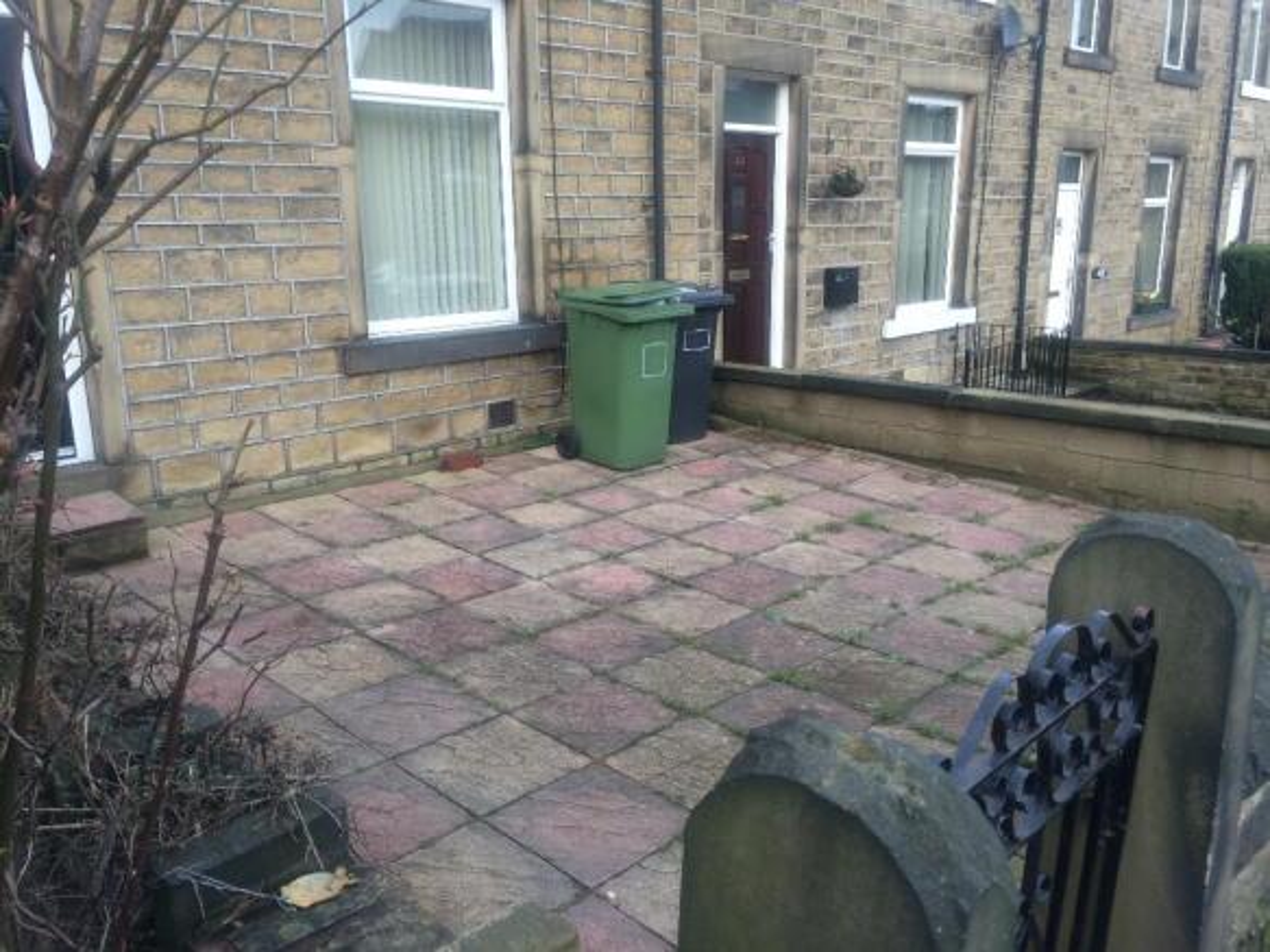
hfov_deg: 61.7
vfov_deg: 48.2
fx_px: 1064
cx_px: 635
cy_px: 476
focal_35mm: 29
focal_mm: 4.15
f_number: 2.2
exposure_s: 1/120
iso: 40
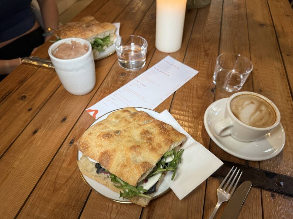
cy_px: 110
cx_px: 146
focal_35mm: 24
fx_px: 203
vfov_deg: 56.8
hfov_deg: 71.6
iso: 200
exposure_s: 1/83
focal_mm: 6.76
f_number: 1.78
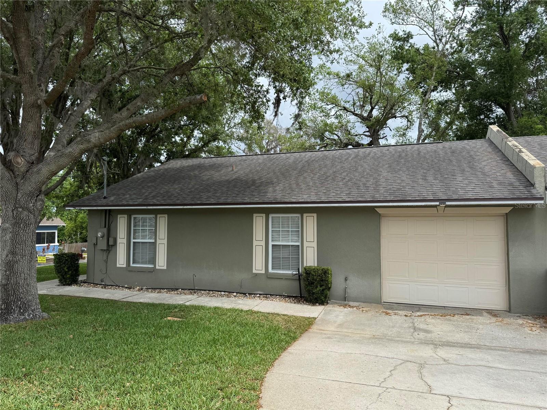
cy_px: 205
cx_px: 274
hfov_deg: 71.6
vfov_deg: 56.8
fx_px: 379
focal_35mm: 24
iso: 80
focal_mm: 6.76
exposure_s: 1/2604
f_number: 1.78
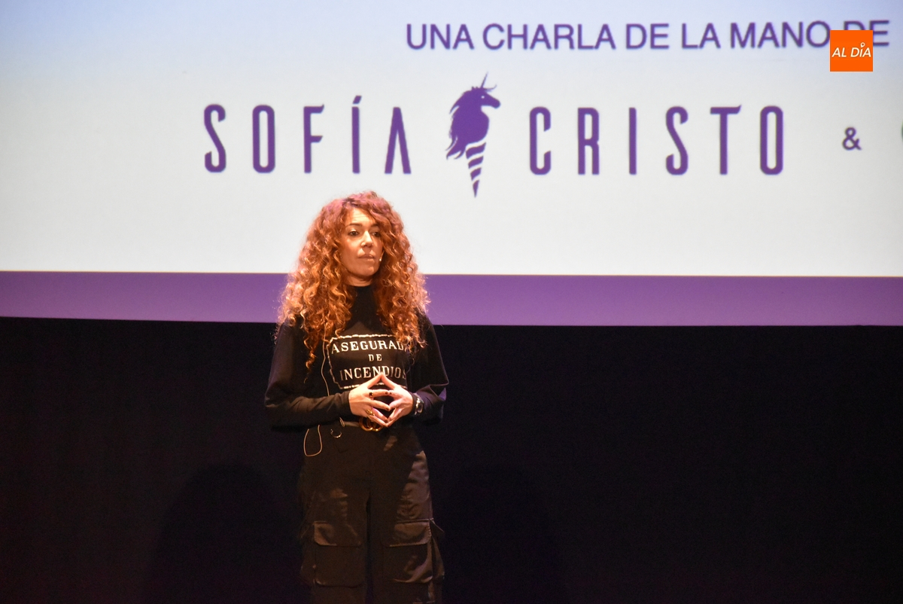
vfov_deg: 6.6
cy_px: 302
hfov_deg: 9.8
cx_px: 452
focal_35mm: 210
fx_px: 5271
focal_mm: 140
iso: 6400
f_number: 5.6
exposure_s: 1/125
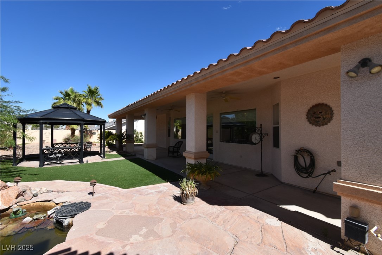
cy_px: 128
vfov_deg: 77.3
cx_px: 191
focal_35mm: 15
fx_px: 159
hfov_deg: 100.4
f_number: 10
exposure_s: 1/400
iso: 200
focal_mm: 10
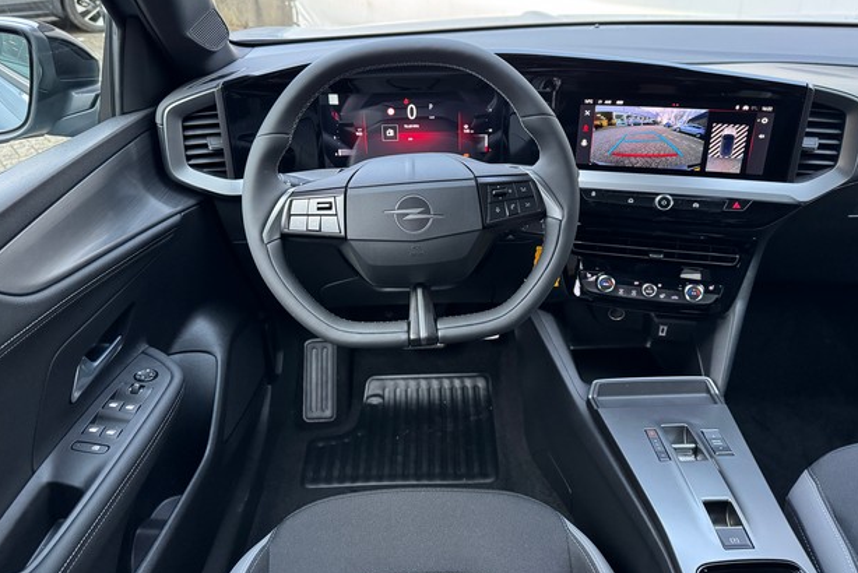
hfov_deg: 69.4
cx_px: 440
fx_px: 620
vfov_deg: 49.5
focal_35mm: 26
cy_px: 254
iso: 800
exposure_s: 1/58
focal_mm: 6.76
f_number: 1.78
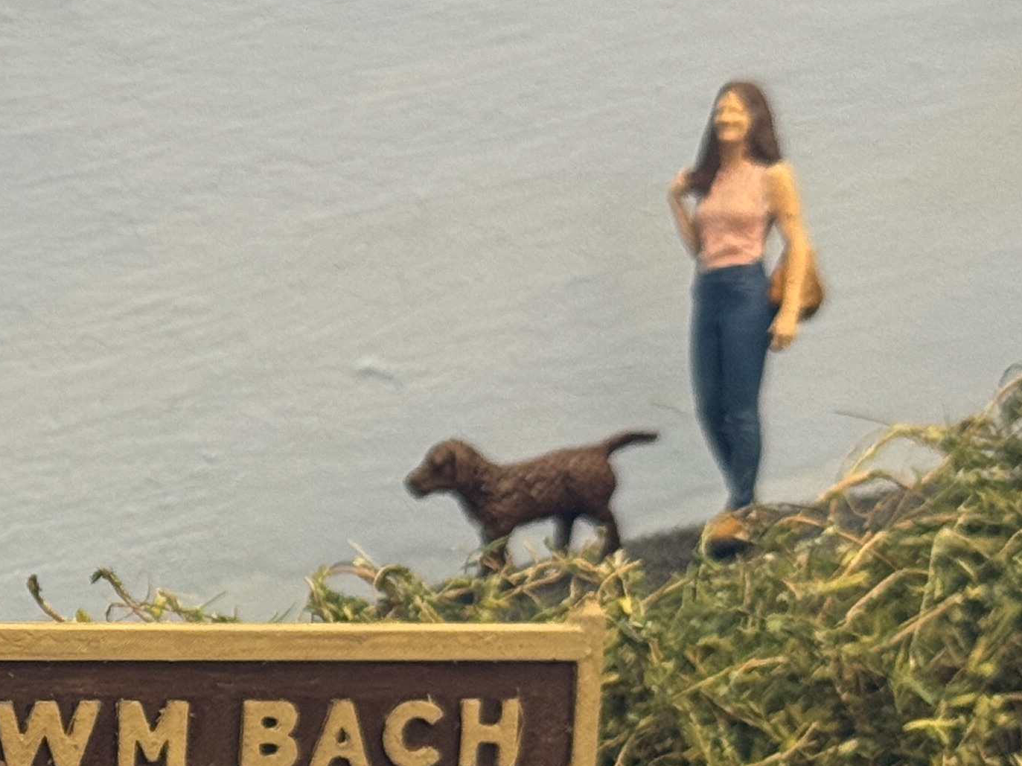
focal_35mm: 141
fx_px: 4162
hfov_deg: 13.5
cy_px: 531
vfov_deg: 10.5
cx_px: -258
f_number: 1.78
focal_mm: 6.76
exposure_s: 1/50
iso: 160
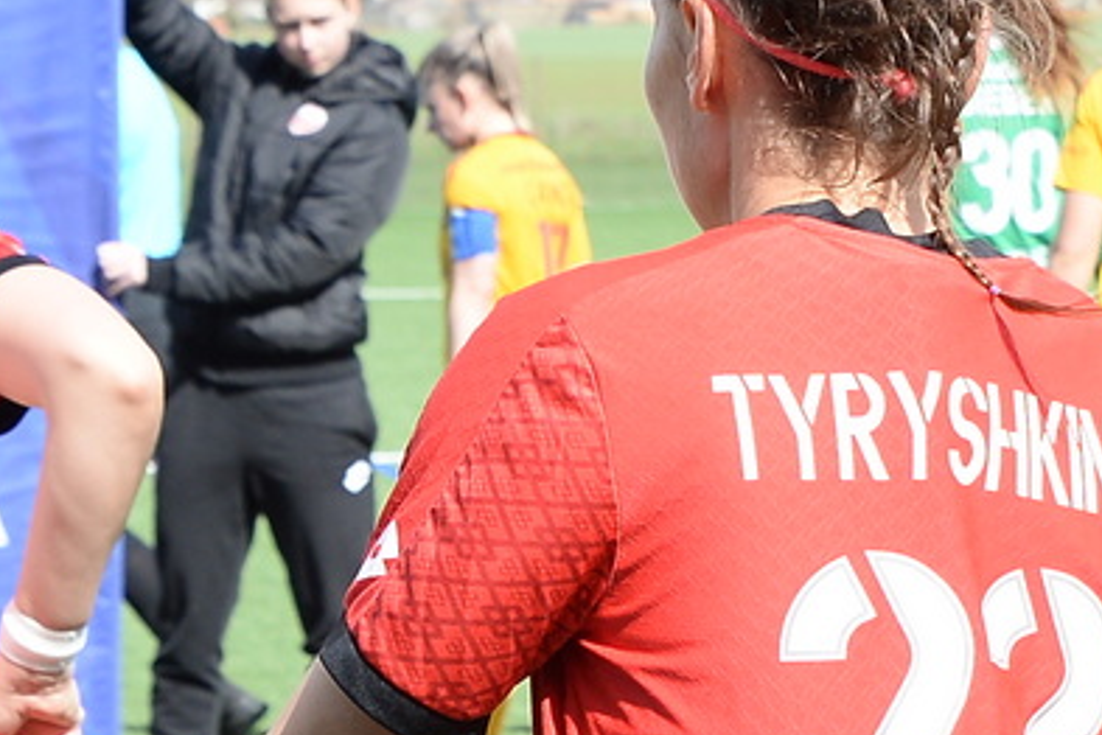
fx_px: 7775
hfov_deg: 8.1
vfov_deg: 5.4
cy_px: 390
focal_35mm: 254
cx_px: 864
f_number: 10
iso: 500
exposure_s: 1/1000
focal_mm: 52
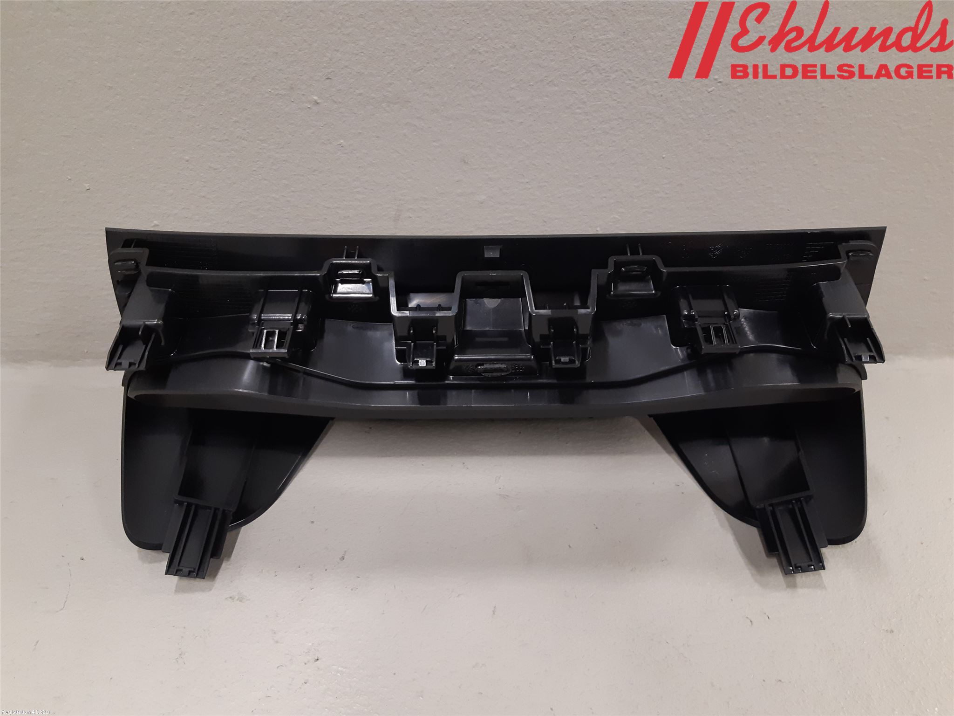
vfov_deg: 53.1
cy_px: 358
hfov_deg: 67.3
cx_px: 477
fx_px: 717
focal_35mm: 26
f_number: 1.7
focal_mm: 3.93
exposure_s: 1/50
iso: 200
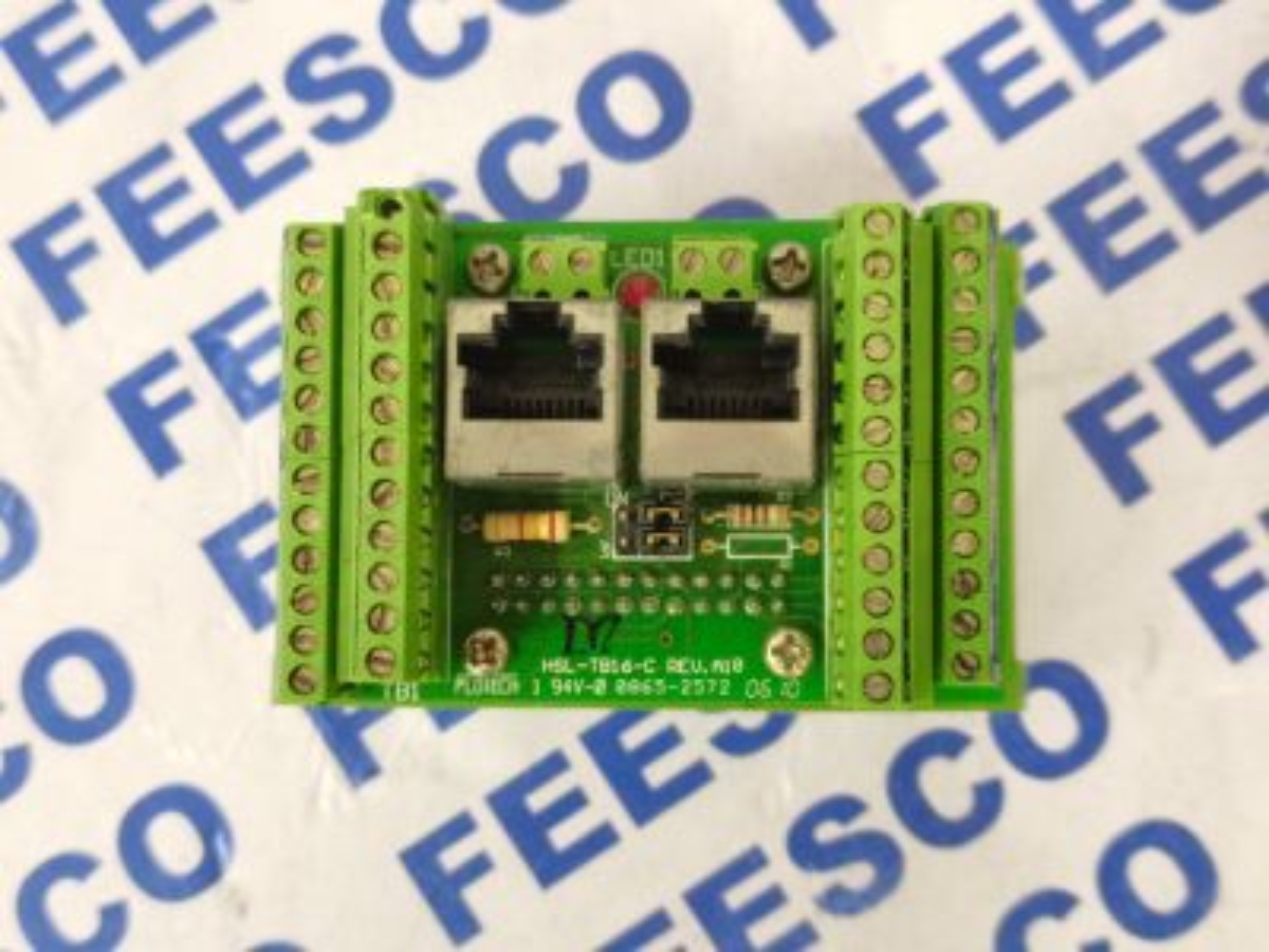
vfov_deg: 28.0
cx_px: 634
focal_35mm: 52
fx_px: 1906
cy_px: 476
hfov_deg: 36.8
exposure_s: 1/24
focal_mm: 5.58
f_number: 1.8
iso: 1000
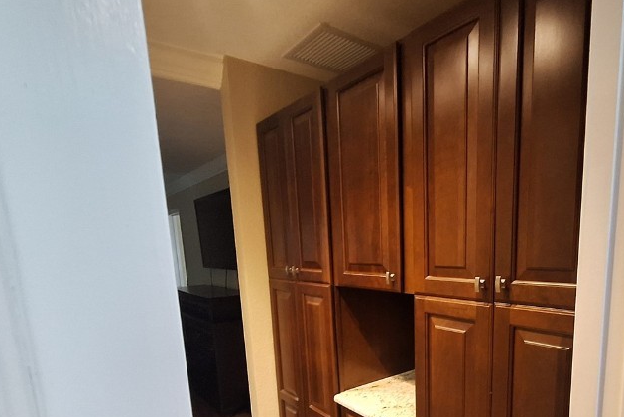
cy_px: 312
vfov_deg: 54.6
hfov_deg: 77.1
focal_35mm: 22
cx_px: 391
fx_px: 381
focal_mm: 1.74
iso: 320
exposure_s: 1/24
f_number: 2.2
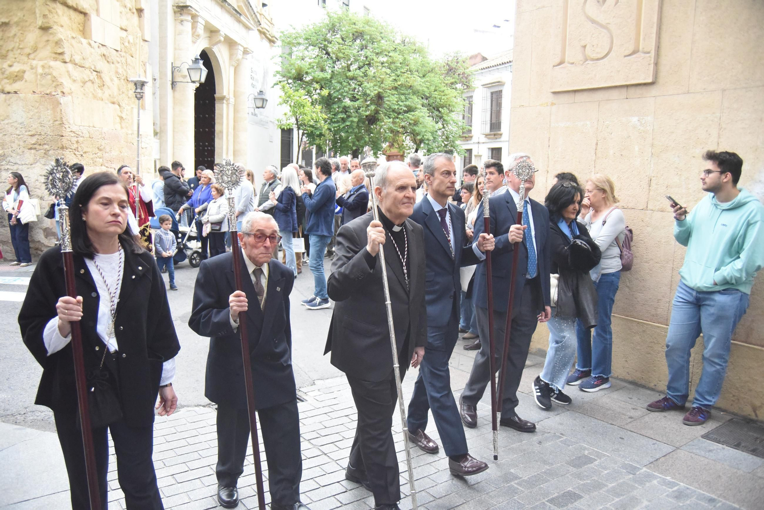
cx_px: 382
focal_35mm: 29
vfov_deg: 45.0
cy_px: 255
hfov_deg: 63.6
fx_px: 616
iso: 8000
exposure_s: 1/320
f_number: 6.3
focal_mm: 29
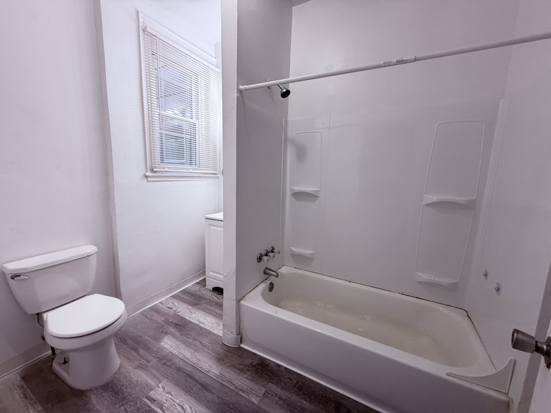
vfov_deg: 85.7
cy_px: 206
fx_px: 223
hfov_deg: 102.1
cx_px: 276
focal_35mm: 14
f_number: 2.2
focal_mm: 2.22
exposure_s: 1/120
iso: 200
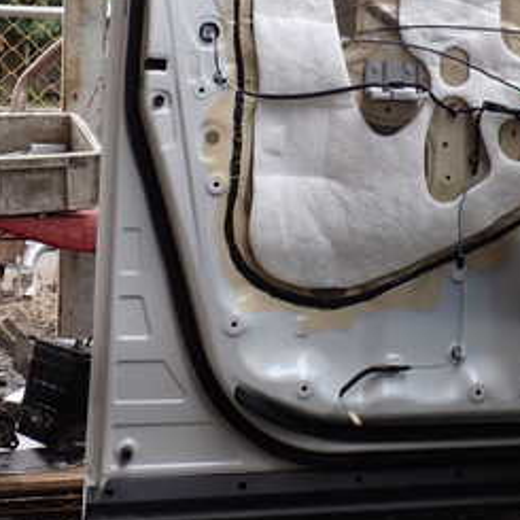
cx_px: 458
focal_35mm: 65
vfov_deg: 25.7
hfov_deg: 25.7
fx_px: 1105
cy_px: 59
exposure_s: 1/125
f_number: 3.2
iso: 100
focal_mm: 5.4
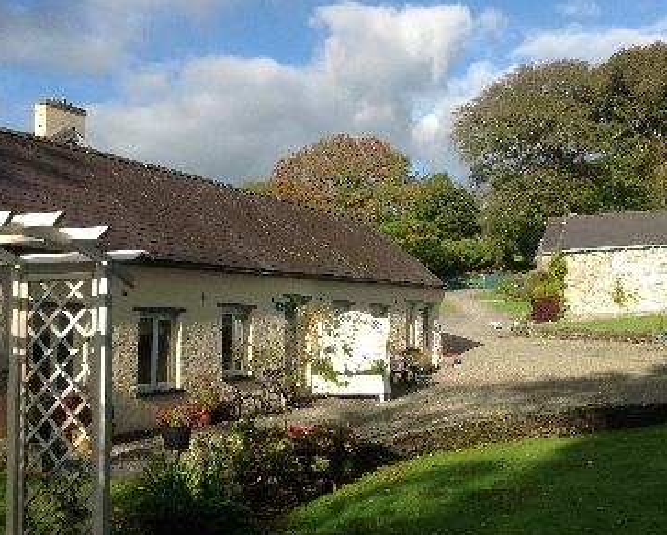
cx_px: 336
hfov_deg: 39.5
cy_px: 284
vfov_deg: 32.1
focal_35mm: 47
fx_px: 929
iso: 50
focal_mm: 4.28
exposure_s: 1/1163
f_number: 2.4
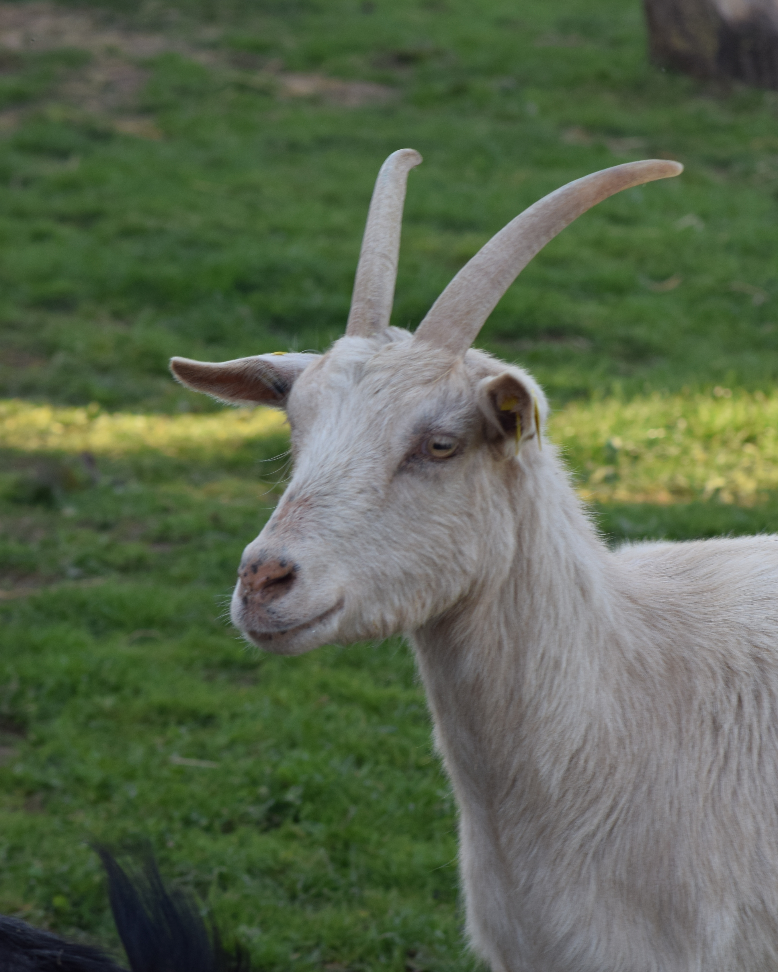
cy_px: 537
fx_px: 4710
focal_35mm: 164
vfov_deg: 11.8
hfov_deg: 9.4
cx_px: 439
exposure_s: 1/160
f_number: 5.6
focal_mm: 85
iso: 200
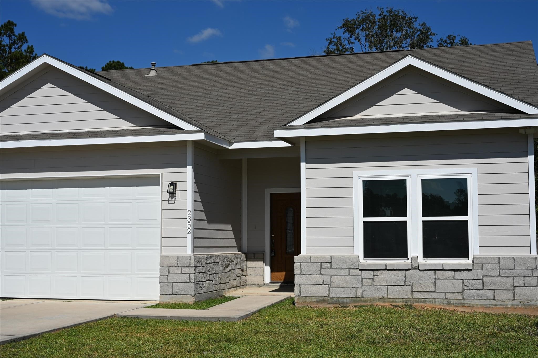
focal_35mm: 51
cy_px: 179
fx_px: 762
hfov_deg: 38.9
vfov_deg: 26.5
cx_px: 269
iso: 100
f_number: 11
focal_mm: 51
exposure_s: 1/400
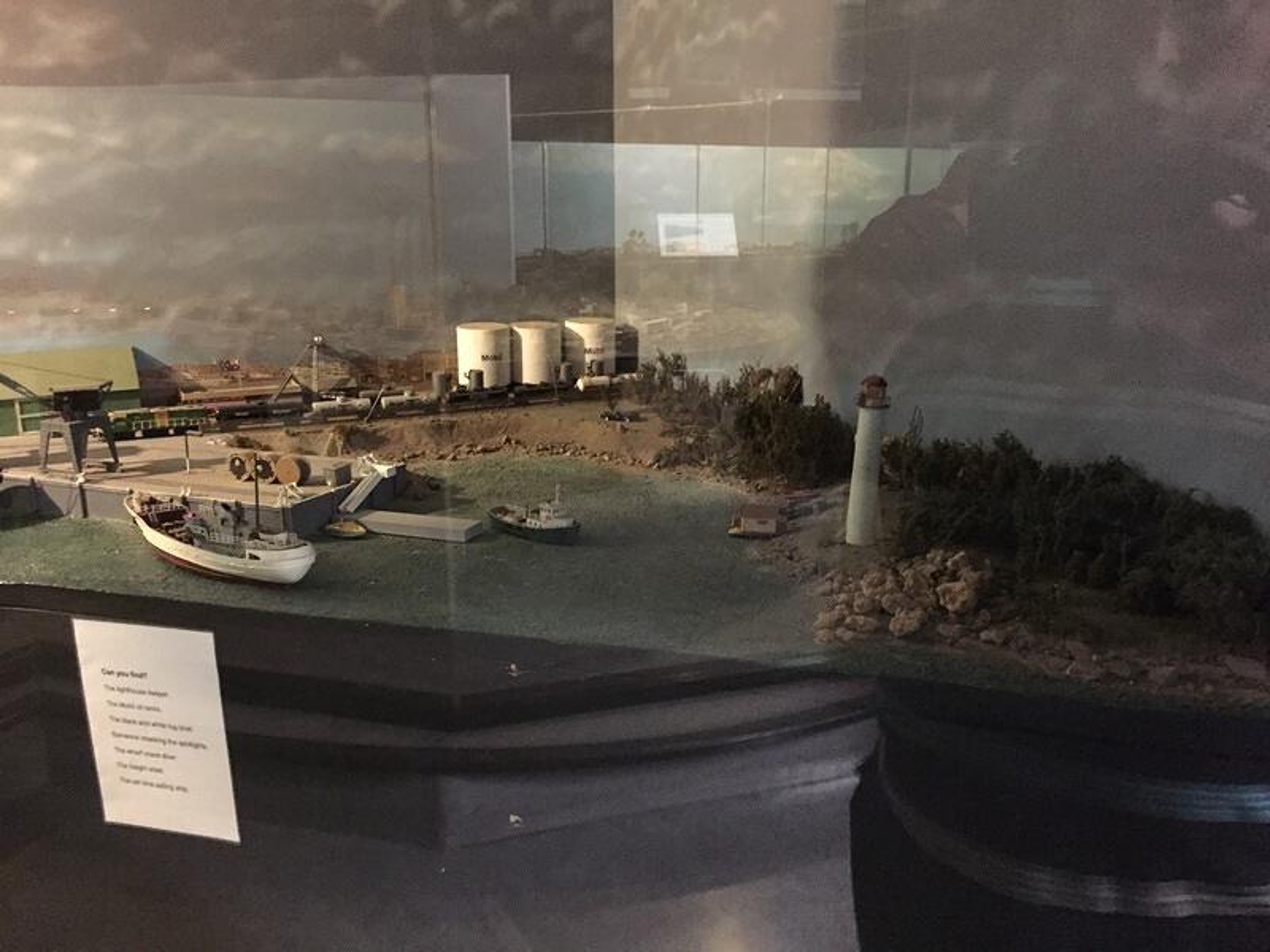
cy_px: 476
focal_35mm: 29
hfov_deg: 61.7
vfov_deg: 48.2
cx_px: 635
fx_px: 1064
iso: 1000
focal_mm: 4.15
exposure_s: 1/15
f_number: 2.2
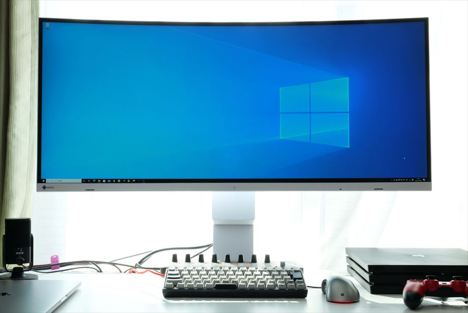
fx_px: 689
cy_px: 156
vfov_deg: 25.5
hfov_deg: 37.5
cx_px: 234
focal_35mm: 53
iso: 1600
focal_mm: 53
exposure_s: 1/20
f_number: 22
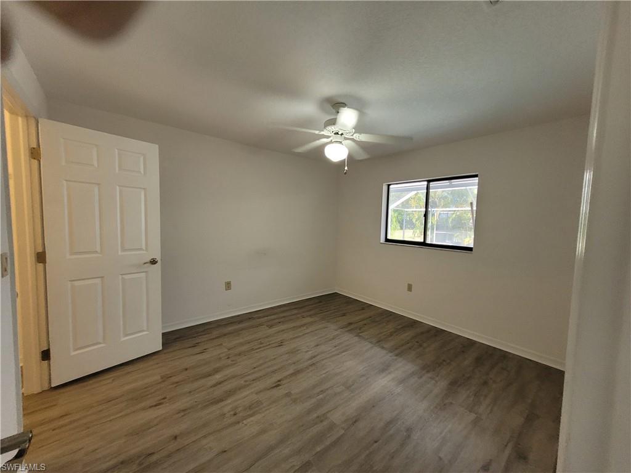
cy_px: 236
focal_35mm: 13
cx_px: 316
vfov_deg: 89.9
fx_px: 237
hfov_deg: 106.2
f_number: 2.2
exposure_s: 1/60
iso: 200
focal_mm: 1.74
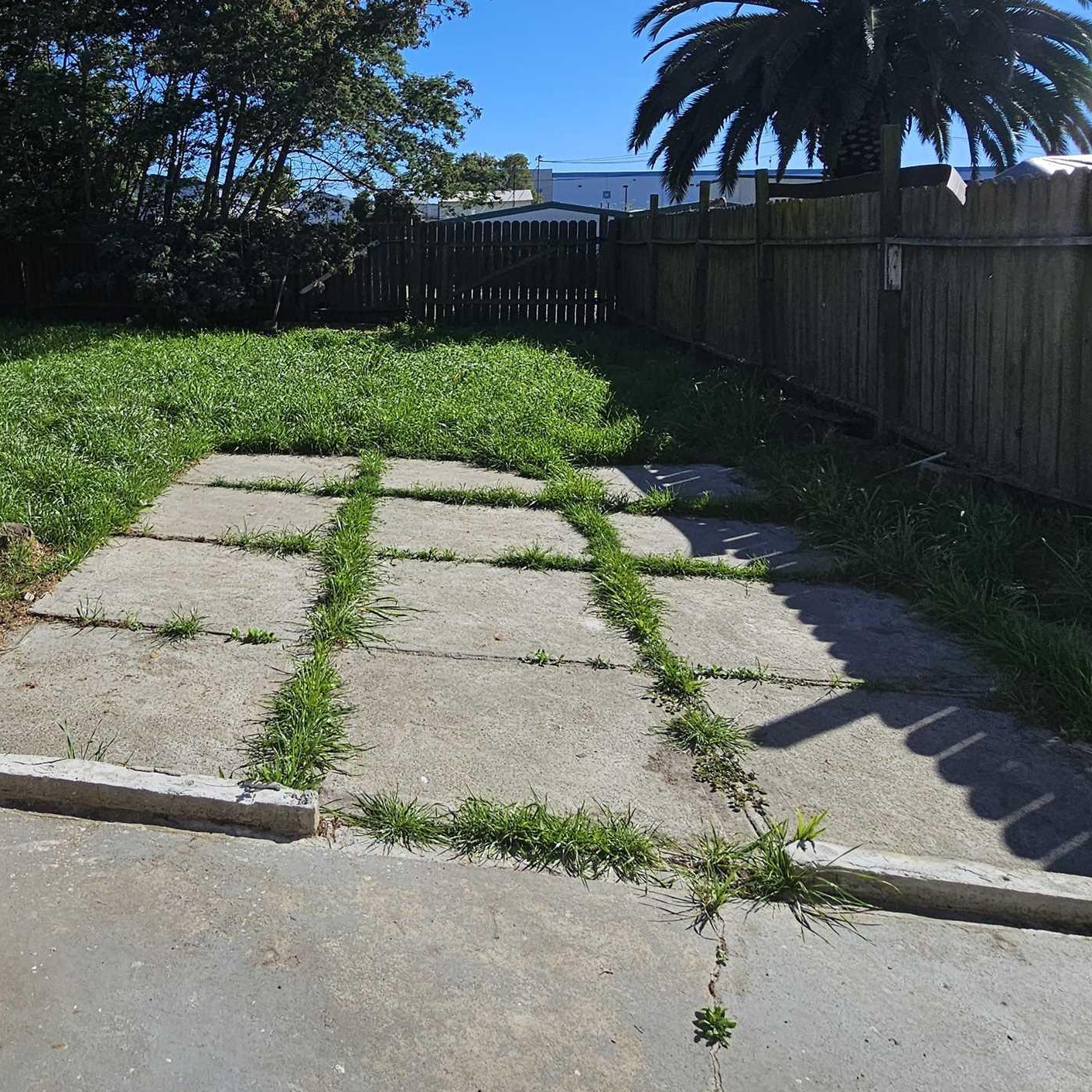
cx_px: 238
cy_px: 291
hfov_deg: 58.7
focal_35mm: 25
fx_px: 892
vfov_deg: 60.0
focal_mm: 2.2
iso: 50
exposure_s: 1/3483
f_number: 2.2
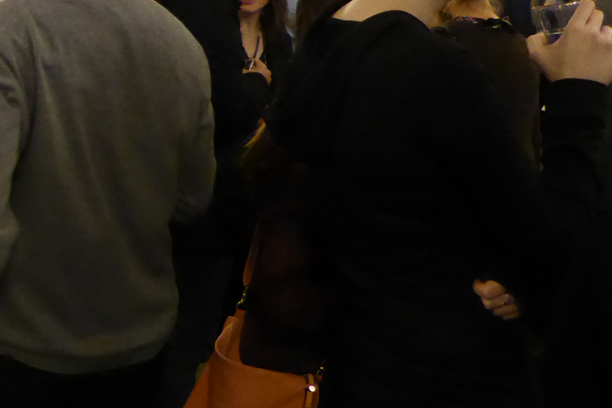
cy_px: -35
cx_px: -116
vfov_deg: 19.5
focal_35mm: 67
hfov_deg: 26.8
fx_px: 1139
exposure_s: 1/15
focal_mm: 4.3
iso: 800
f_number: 3.3
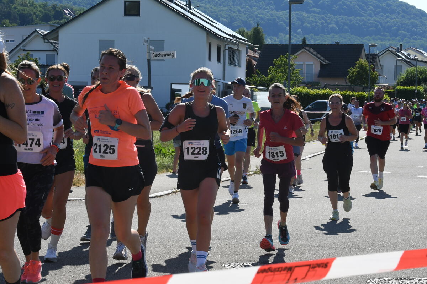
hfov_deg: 17.5
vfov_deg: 11.7
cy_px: 142
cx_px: 214
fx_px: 1388
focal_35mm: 117
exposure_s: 1/320
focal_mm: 78
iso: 640
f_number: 18
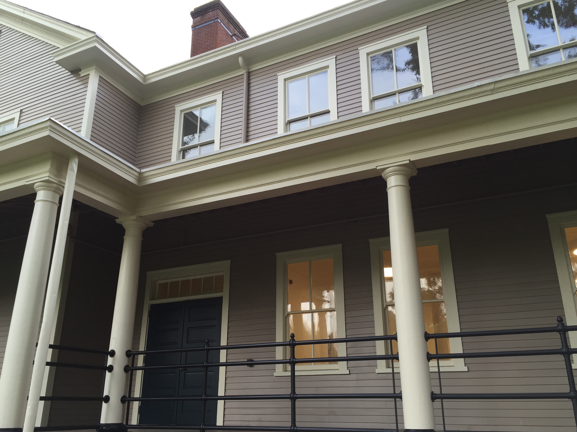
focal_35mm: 30
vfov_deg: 46.8
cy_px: 222
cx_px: 287
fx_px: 500
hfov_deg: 60.0
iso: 32
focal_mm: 4.15
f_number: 2.2
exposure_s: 1/148
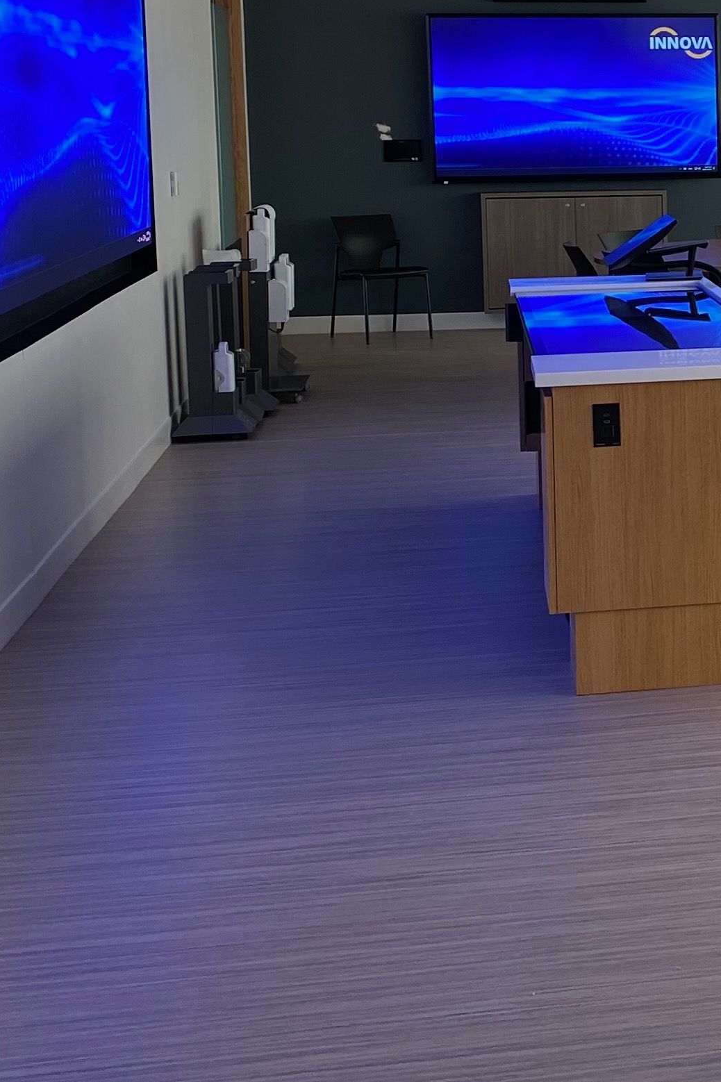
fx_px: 2104
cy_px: 242
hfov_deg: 18.2
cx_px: 921
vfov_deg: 28.3
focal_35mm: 70
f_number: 1.8
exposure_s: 1/100
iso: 64
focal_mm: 4.25
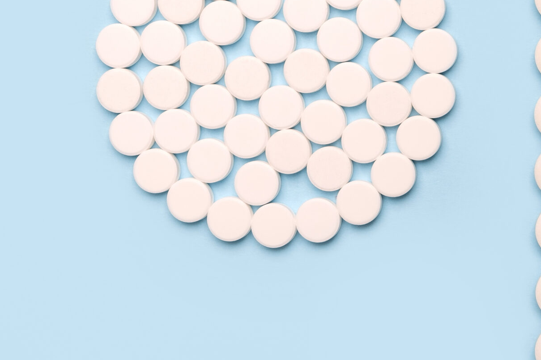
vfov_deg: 12.6
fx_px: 1623
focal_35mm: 108
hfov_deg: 18.4
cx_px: 544
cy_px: 93
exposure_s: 1/125
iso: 200
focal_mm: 34.3
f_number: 14
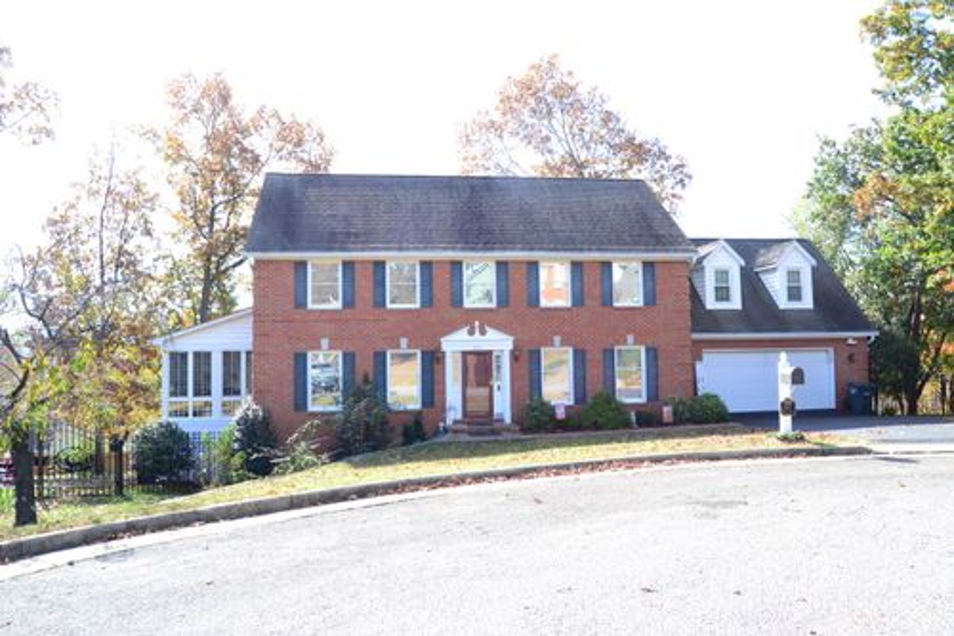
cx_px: 477
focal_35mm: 27
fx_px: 715
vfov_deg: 47.9
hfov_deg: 67.4
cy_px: 318
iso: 1000
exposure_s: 1/250
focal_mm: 18
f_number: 10
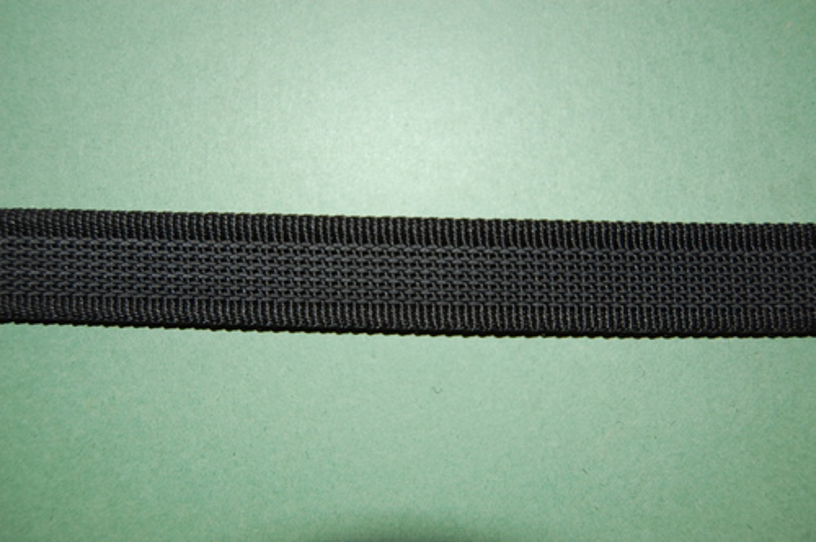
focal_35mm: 39
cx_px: 408
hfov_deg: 49.6
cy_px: 271
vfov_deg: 34.1
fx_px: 883
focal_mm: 26
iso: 220
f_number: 4.2
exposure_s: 1/60
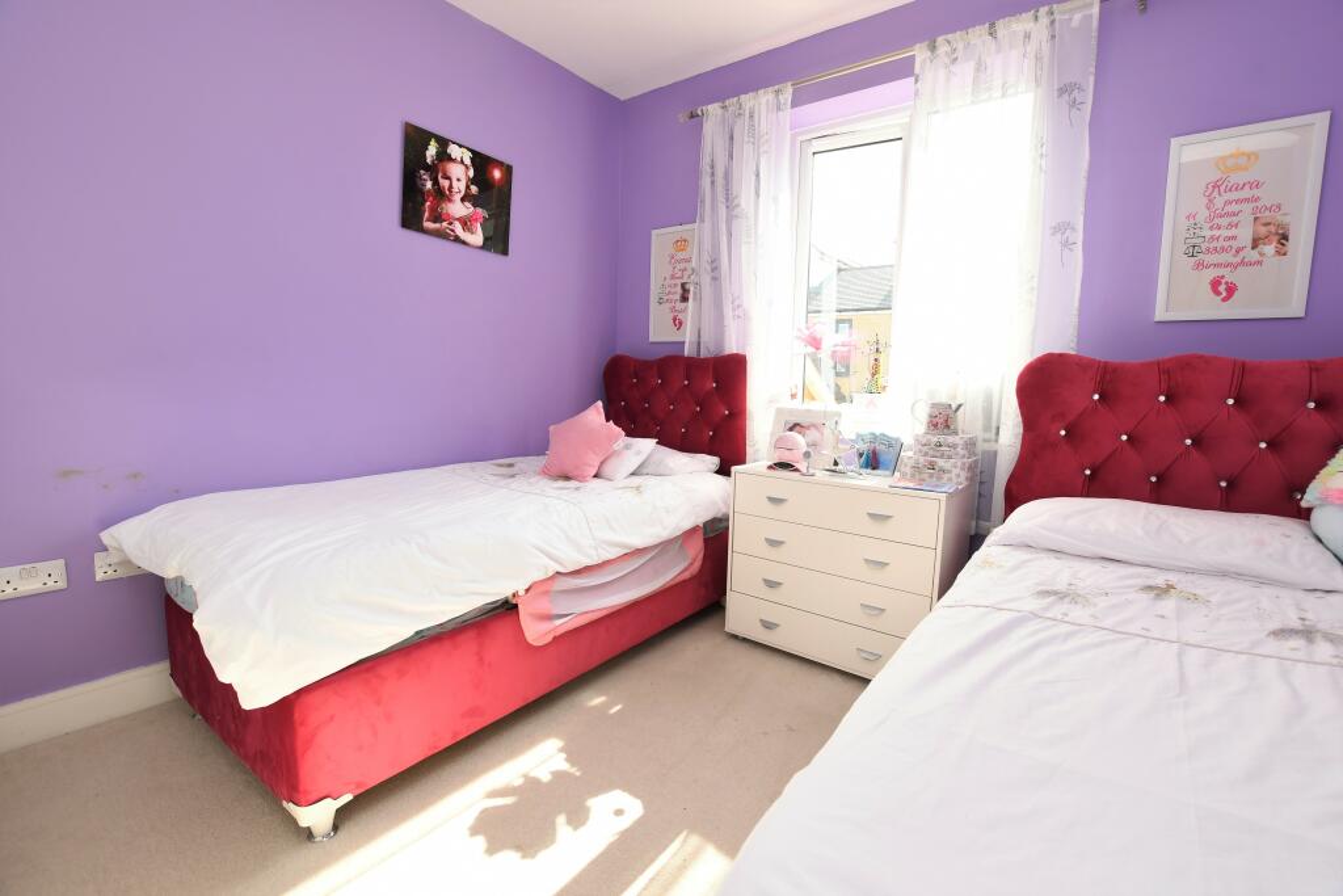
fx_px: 560
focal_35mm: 15
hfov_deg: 100.4
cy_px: 448
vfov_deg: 77.3
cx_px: 672
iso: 250
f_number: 5
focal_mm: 10
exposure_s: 1/100
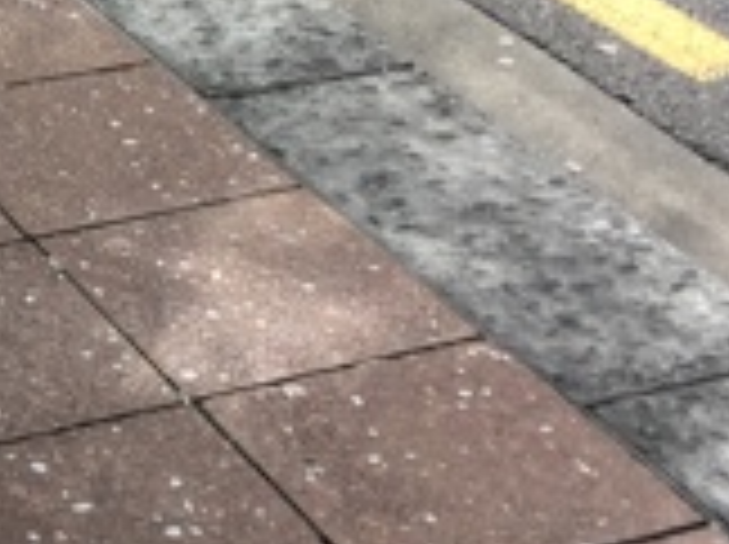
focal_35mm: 122
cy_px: -333
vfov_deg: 11.5
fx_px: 2565
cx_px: -387
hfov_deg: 14.9
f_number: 2.2
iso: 32
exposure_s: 1/527
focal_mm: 4.15
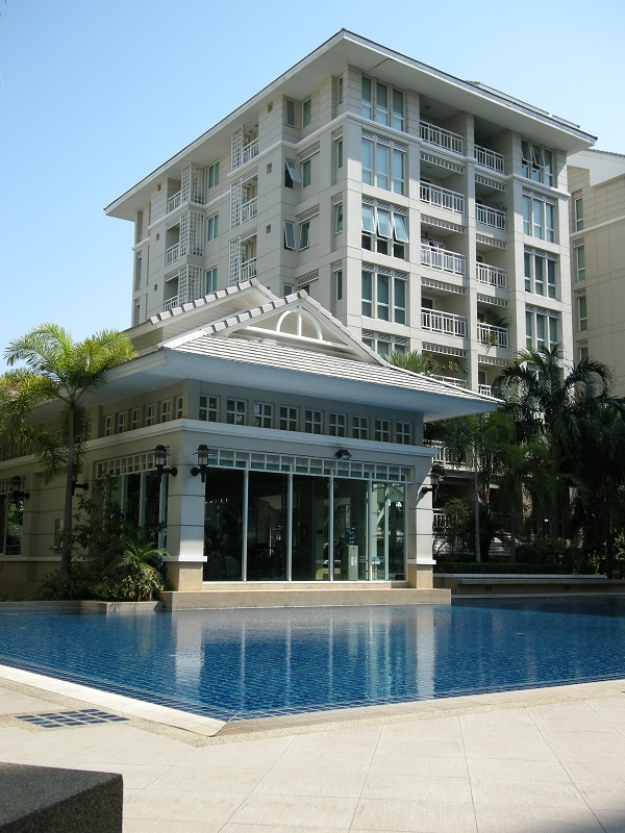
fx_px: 891
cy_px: 416
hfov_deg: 38.7
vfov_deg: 50.1
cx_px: 312
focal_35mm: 37
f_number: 8
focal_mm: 7.9
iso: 64
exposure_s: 1/629
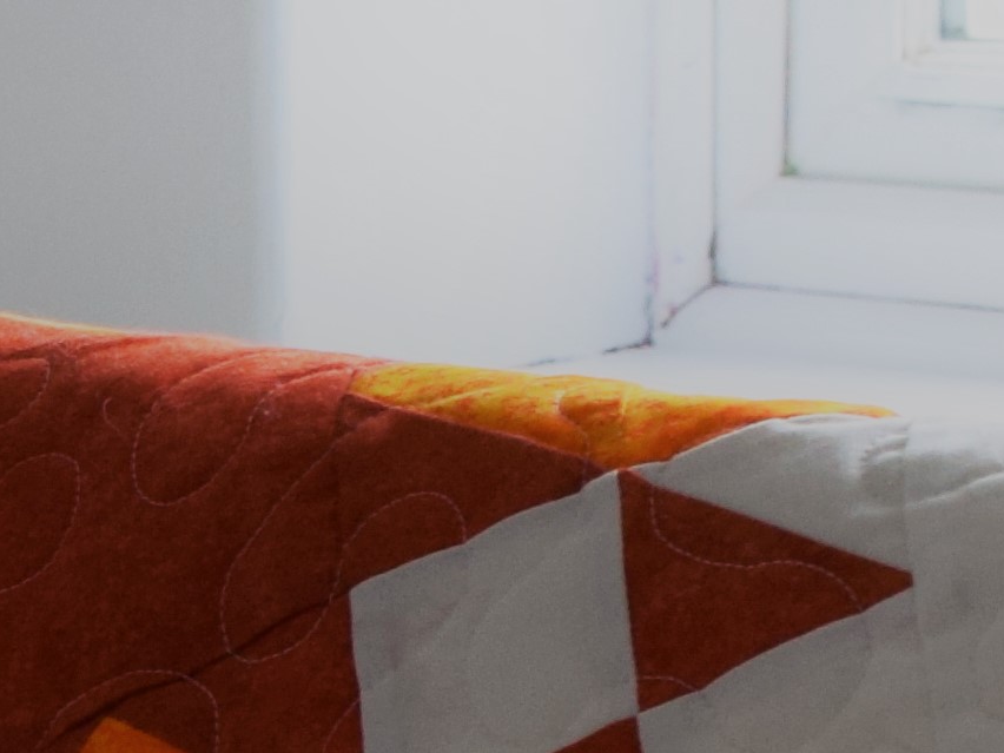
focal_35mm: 206
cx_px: -1107
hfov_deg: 9.0
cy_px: 1714
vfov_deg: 6.9
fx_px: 5983
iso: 640
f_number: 5.6
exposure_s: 1/125
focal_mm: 21
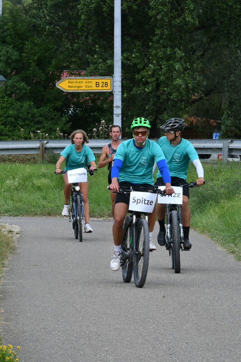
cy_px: 181
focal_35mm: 300
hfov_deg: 4.6
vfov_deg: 6.9
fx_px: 3014
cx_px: 120
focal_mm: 200
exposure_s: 1/250
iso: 800
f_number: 22
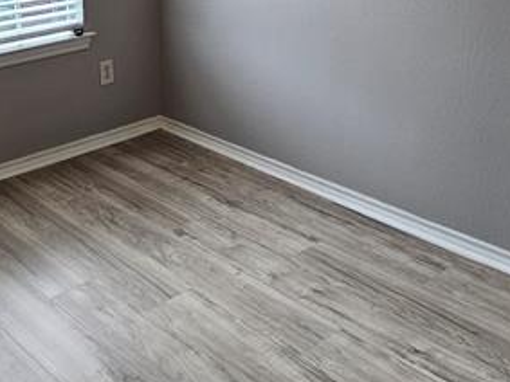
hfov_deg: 39.4
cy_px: -31
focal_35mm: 47
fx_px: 692
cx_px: 128
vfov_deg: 28.3
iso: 100
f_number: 2.2
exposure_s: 1/60
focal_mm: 2.2
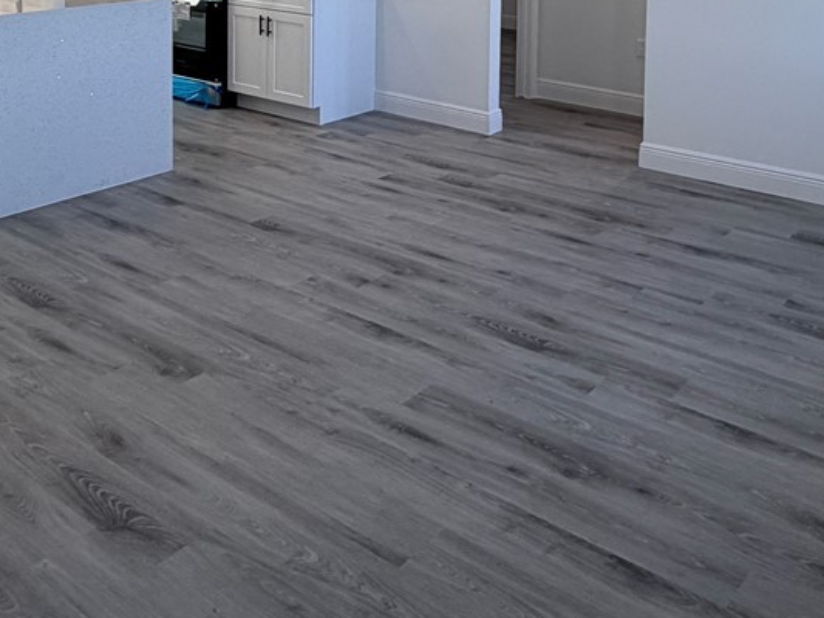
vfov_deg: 30.9
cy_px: -51
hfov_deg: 44.7
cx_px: 373
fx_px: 1000
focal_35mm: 42
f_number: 2.2
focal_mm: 2.22
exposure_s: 1/120
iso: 80
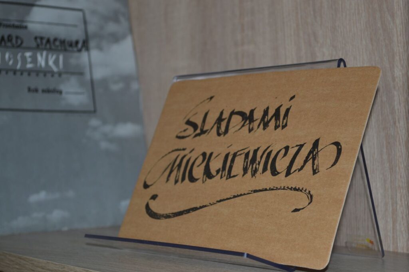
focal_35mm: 82
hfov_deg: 24.6
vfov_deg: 16.5
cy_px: 136
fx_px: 937
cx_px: 204
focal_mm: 55
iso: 100
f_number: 5.6
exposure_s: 1/60
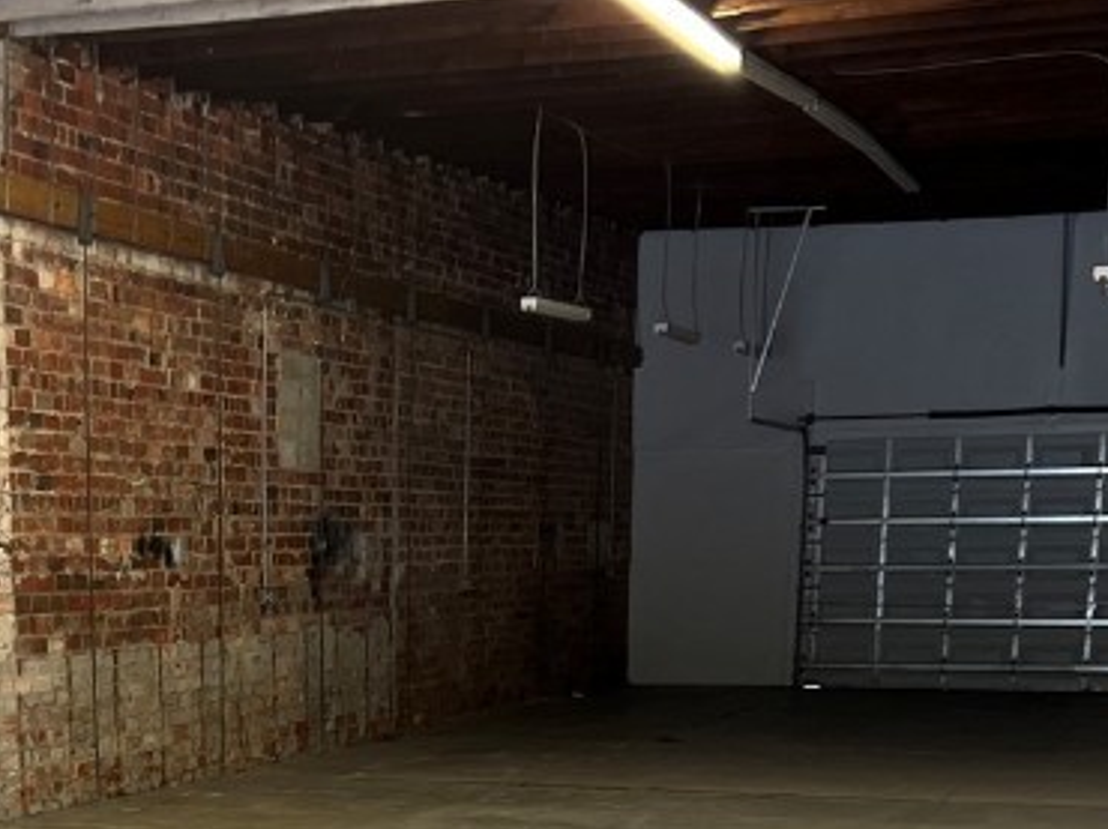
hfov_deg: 26.3
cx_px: 141
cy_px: 1003
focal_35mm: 72
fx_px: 2303
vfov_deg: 19.2
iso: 250
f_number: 1.5
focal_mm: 5.7
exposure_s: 1/60
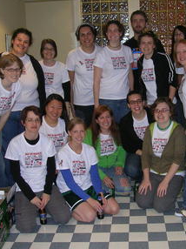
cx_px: 120
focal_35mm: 52
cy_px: 126
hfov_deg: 27.9
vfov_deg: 36.8
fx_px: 373
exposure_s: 1/60.1
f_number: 2.8
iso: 111
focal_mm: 5.8
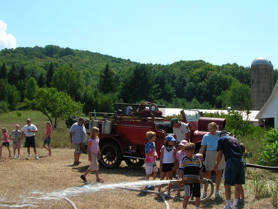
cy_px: 104
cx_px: 175
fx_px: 410
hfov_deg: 37.2
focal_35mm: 51
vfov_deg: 28.6
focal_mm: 5.8
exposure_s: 1/328
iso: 50
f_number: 5.6
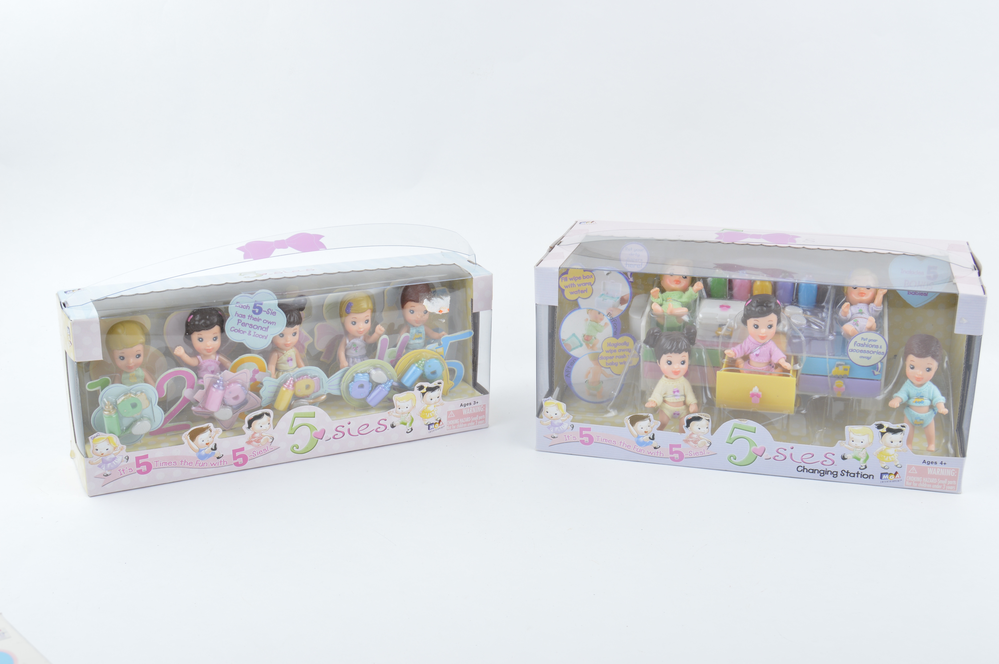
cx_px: 500
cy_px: 332
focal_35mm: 39
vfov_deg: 34.1
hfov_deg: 49.6
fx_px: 1081
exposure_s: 1/25
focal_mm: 26
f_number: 9
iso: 100
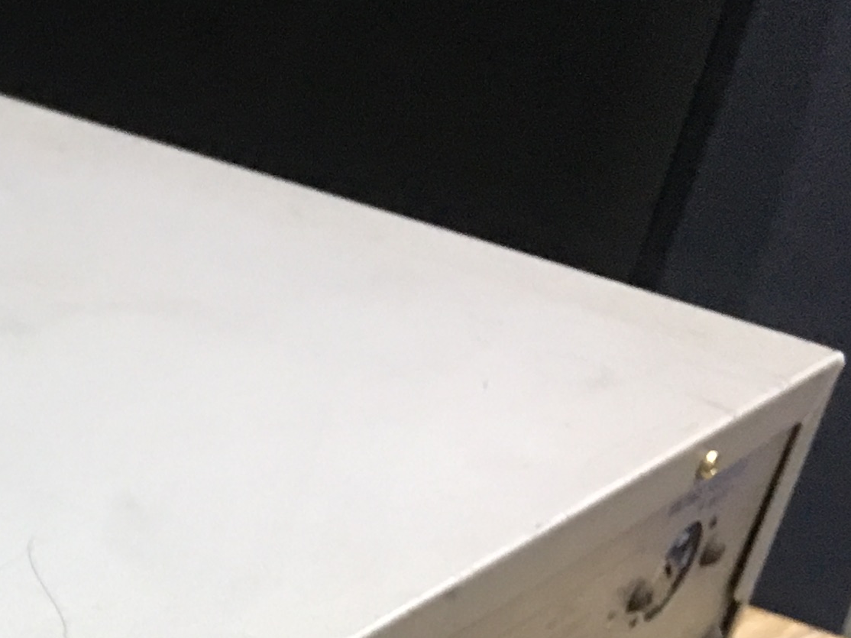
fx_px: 2581
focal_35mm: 105
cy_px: 1019
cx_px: -636
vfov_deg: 13.1
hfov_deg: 16.1
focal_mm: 4.15
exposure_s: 1/17
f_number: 2.2
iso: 80
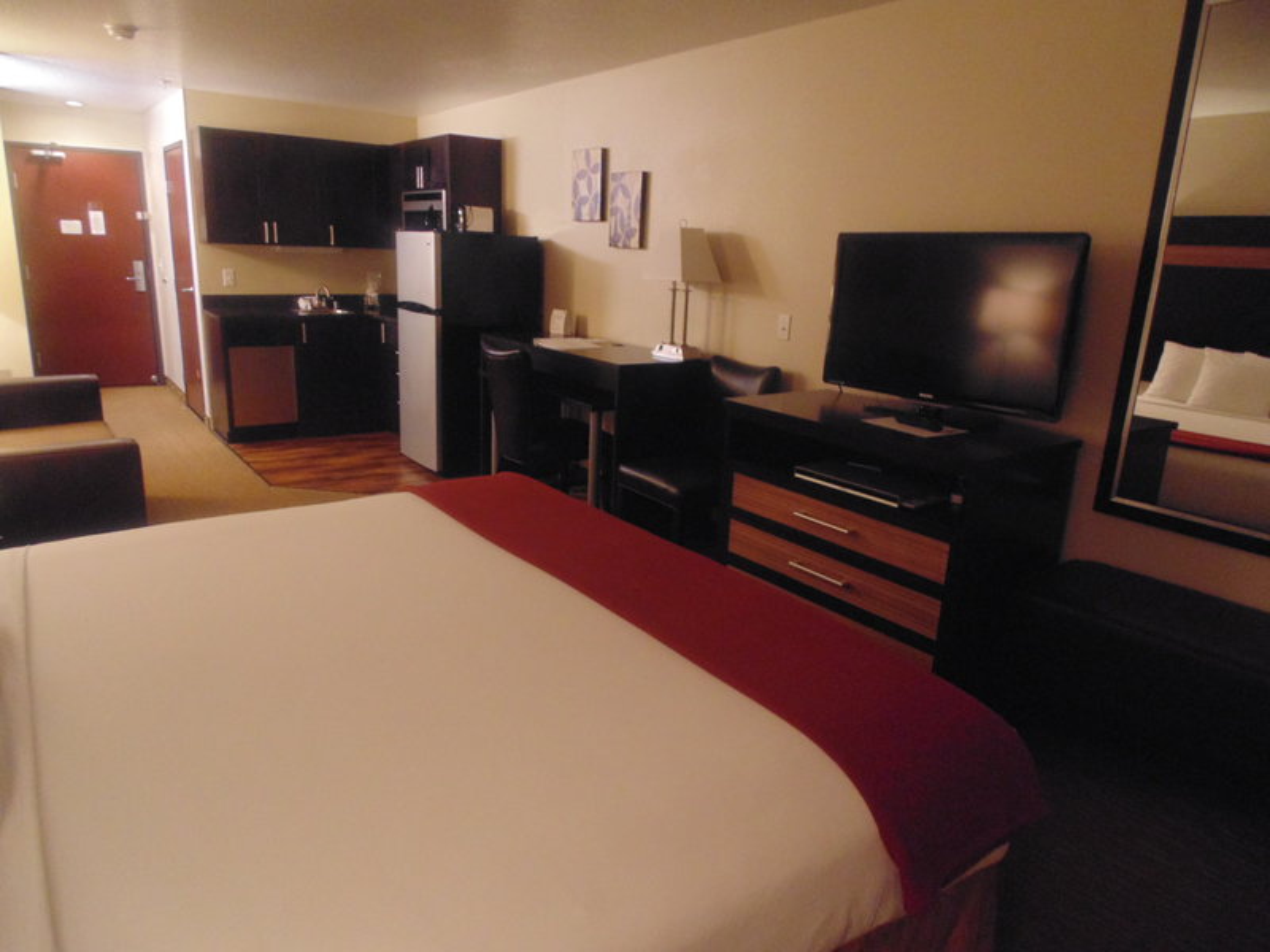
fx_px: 807
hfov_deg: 76.4
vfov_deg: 61.1
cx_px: 635
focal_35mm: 22
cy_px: 476
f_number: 3.1
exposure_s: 1/8
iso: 400
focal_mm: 4
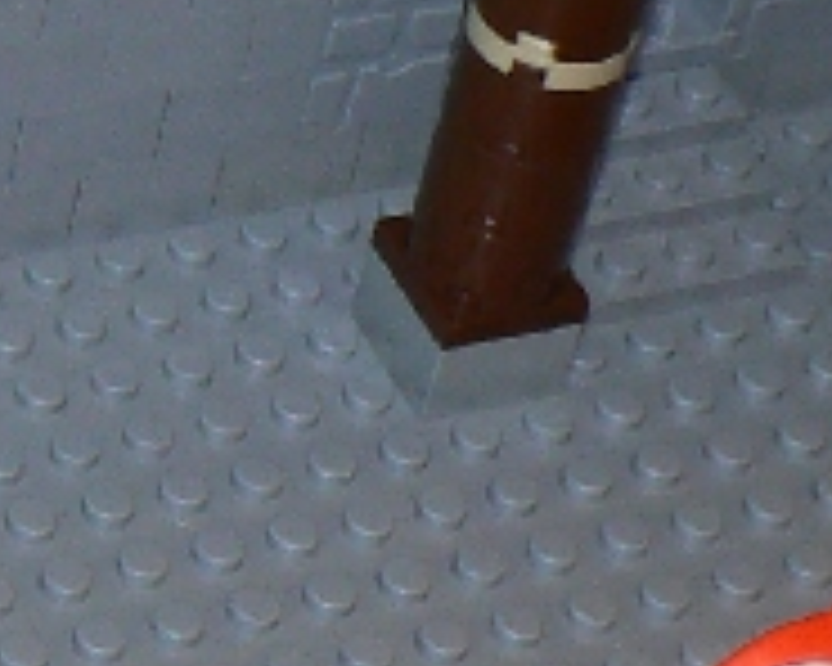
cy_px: 513
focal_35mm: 194
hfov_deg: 8.9
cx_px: -1205
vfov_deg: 8.0
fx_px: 4777
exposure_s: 1/30
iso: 100
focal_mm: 6
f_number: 2.8
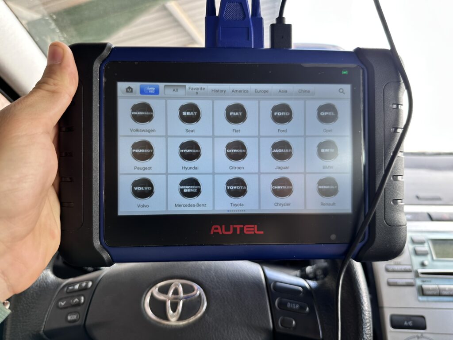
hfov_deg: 71.6
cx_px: 226
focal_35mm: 24
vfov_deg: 56.8
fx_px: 314
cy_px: 170
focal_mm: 6.86
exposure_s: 1/121
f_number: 1.78
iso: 80
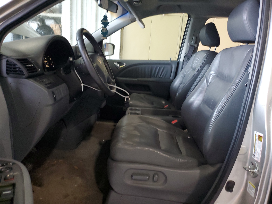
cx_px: 136
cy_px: 102
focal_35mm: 26
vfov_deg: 53.1
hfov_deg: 67.3
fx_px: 204
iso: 314
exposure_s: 1/17
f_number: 1.5
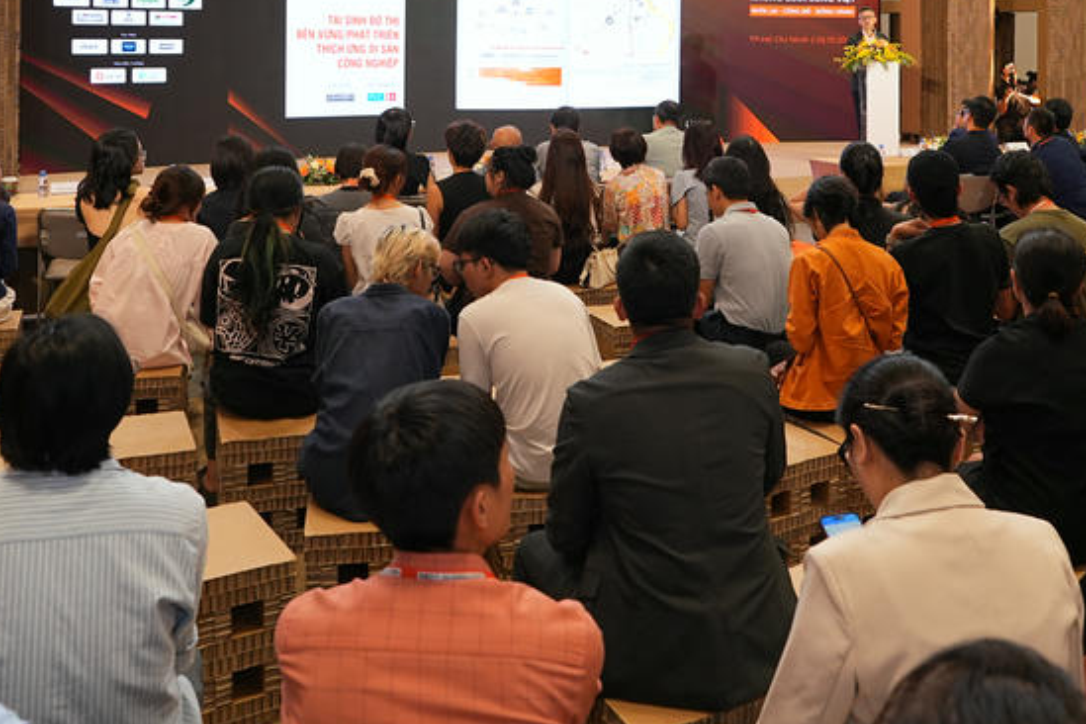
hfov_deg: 54.4
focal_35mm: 35
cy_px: 34
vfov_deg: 35.0
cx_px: 542
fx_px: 1056
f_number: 4
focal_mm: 16
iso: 640
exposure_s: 1/100
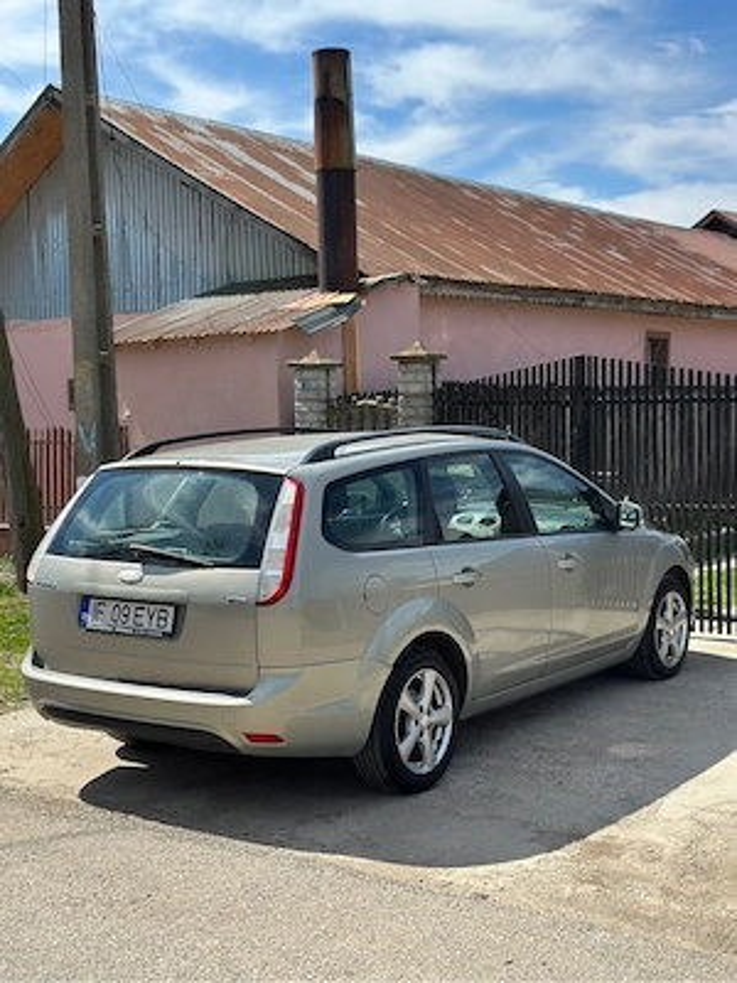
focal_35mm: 48
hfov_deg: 30.3
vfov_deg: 39.7
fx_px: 1363
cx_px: 368
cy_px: 492
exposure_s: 1/4367
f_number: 1.78
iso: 100
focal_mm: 6.86
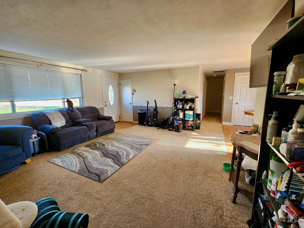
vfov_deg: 89.9
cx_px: 152
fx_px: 114
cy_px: 114
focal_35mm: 13
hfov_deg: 106.2
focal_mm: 2.2
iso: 160
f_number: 2.2
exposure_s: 1/60
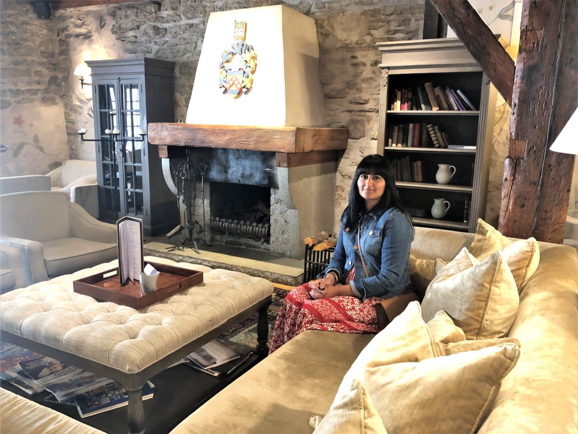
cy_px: 217
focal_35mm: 28
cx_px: 289
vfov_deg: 49.7
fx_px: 468
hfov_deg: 63.4
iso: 100
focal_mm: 3.99
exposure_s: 1/6
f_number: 1.8
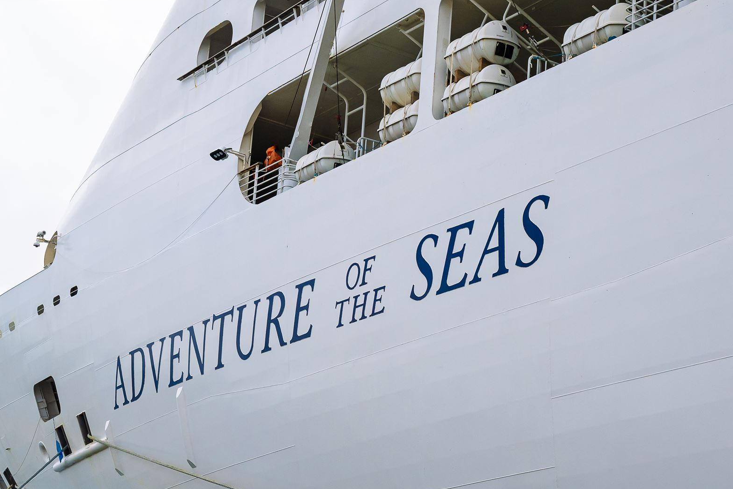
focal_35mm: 81
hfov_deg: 25.1
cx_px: 374
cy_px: 297
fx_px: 1649
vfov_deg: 16.8
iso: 500
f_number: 10
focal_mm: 44
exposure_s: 1/800
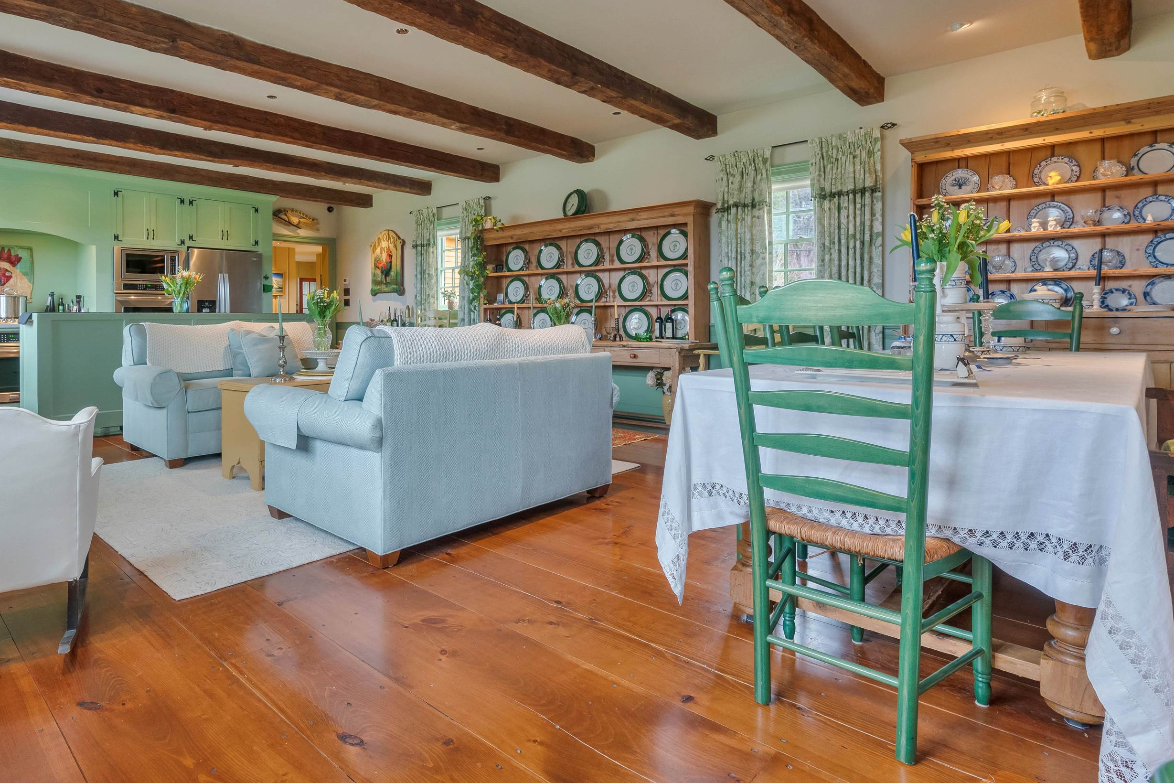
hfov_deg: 82.6
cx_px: 451
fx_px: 652
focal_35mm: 20
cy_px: 316
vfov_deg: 61.4
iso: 800
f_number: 8
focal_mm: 16
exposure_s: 1/30
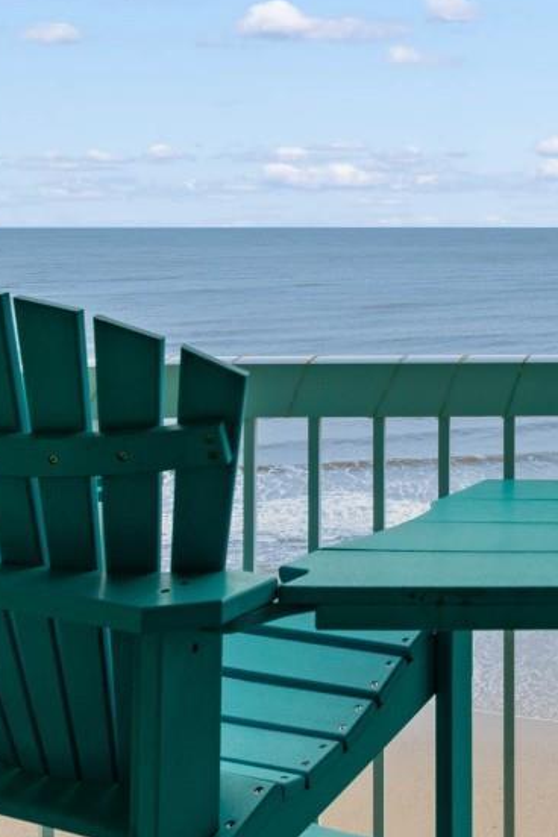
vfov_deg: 43.0
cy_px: 202
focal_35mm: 44
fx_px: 1023
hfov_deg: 28.4
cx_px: 575
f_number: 7.1
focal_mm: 10
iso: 100
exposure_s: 1/200
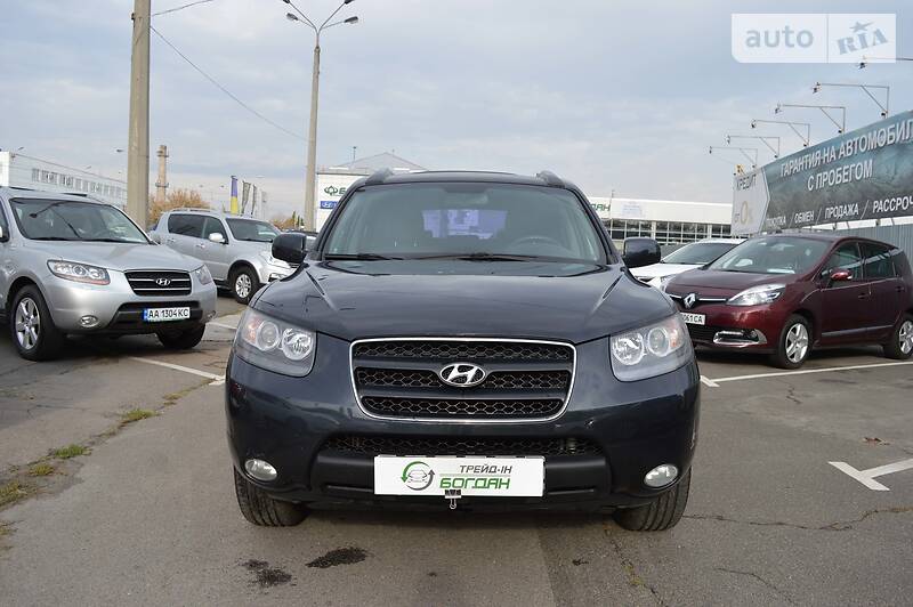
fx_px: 684
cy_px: 304
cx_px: 456
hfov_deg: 67.4
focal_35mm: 27
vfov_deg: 47.9
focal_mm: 18
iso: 100
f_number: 7.1
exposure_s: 1/200
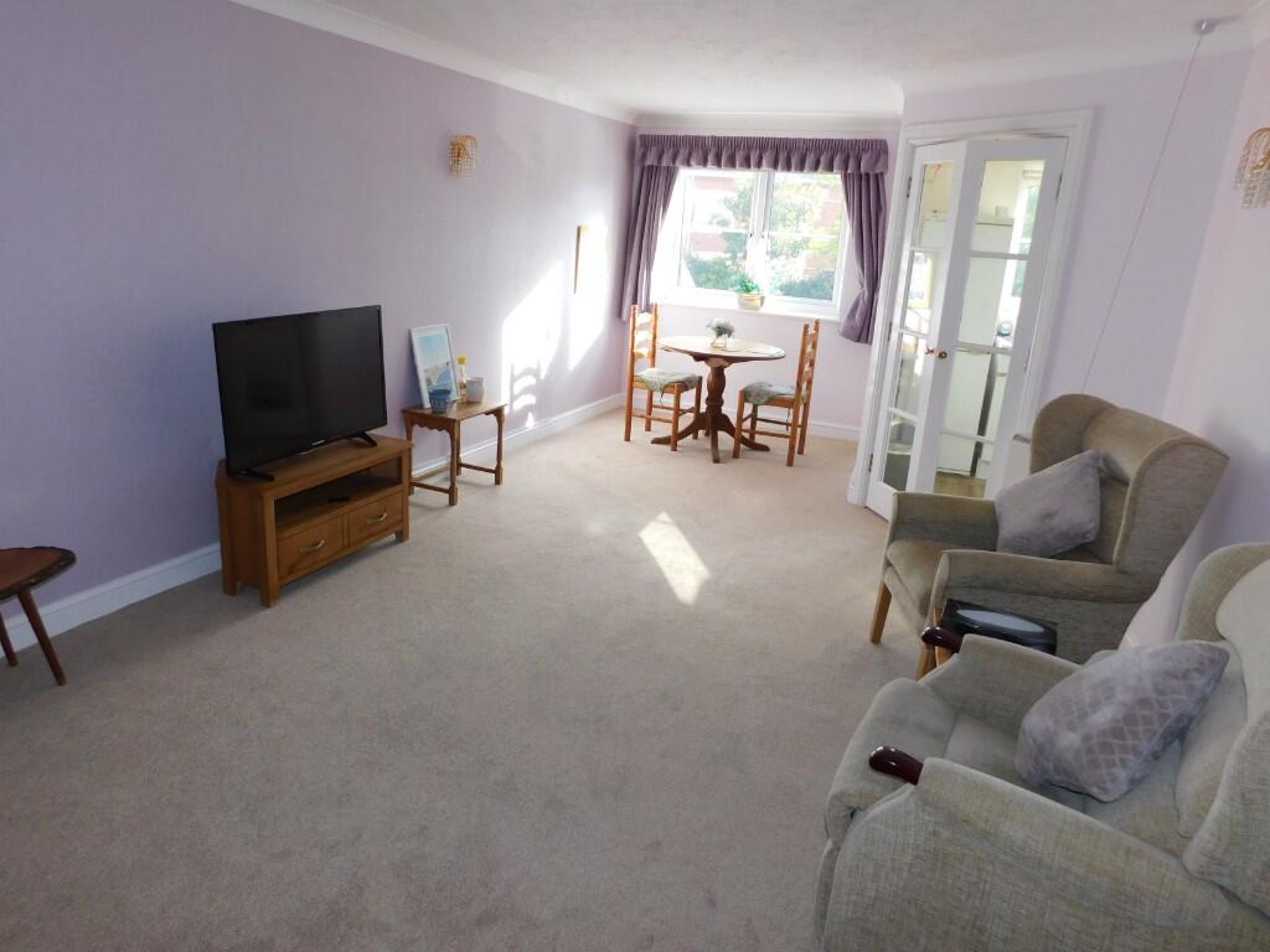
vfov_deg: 58.9
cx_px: 635
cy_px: 476
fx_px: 844
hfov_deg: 73.9
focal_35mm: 23
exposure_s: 1/100
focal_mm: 4
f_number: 3
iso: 125
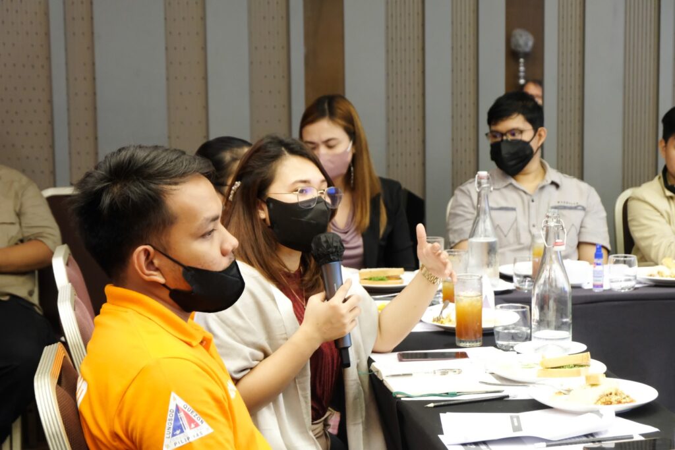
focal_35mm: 75
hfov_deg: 27.0
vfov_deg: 18.2
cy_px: 225
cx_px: 338
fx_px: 1406
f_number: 5.6
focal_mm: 50
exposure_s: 1/28
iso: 3200
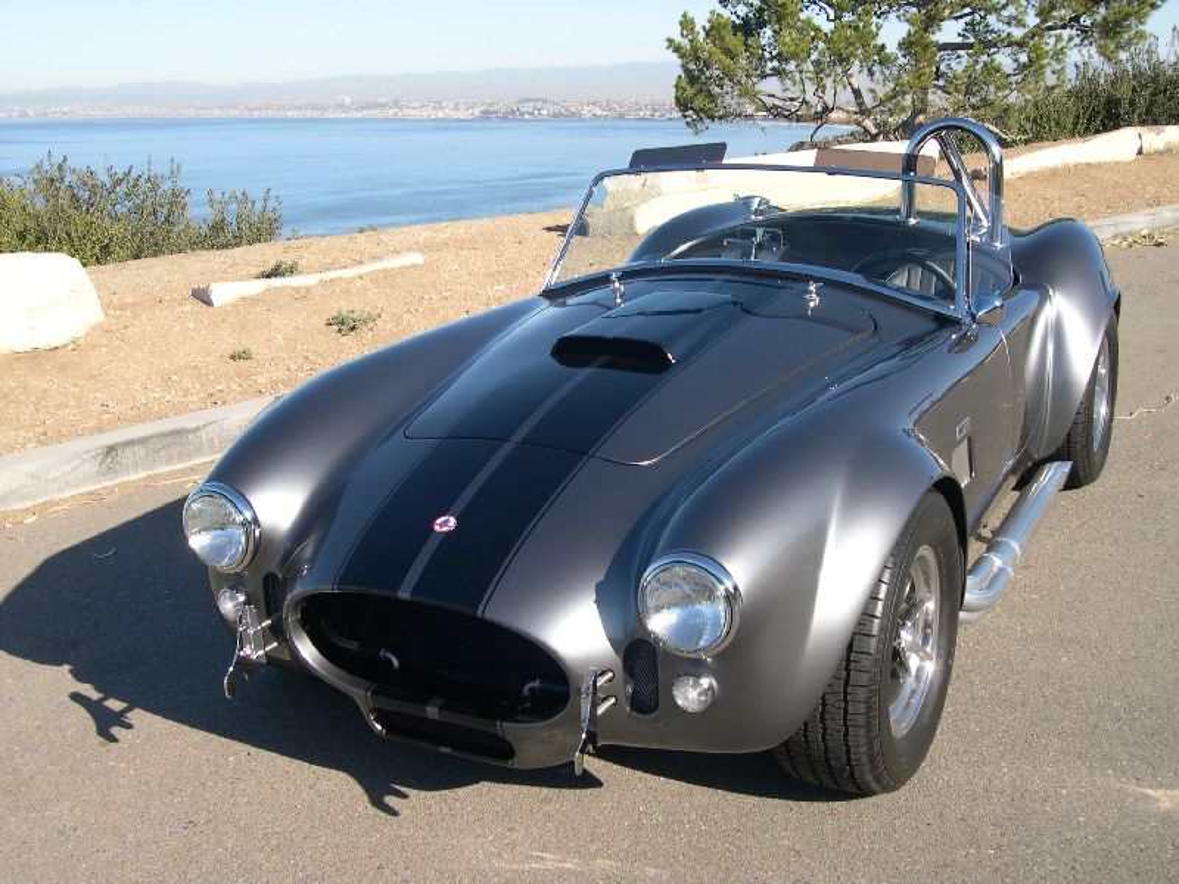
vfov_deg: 34.3
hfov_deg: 44.8
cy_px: 442
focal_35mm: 42
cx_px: 590
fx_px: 1430
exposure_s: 1/117
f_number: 8
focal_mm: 9
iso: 100
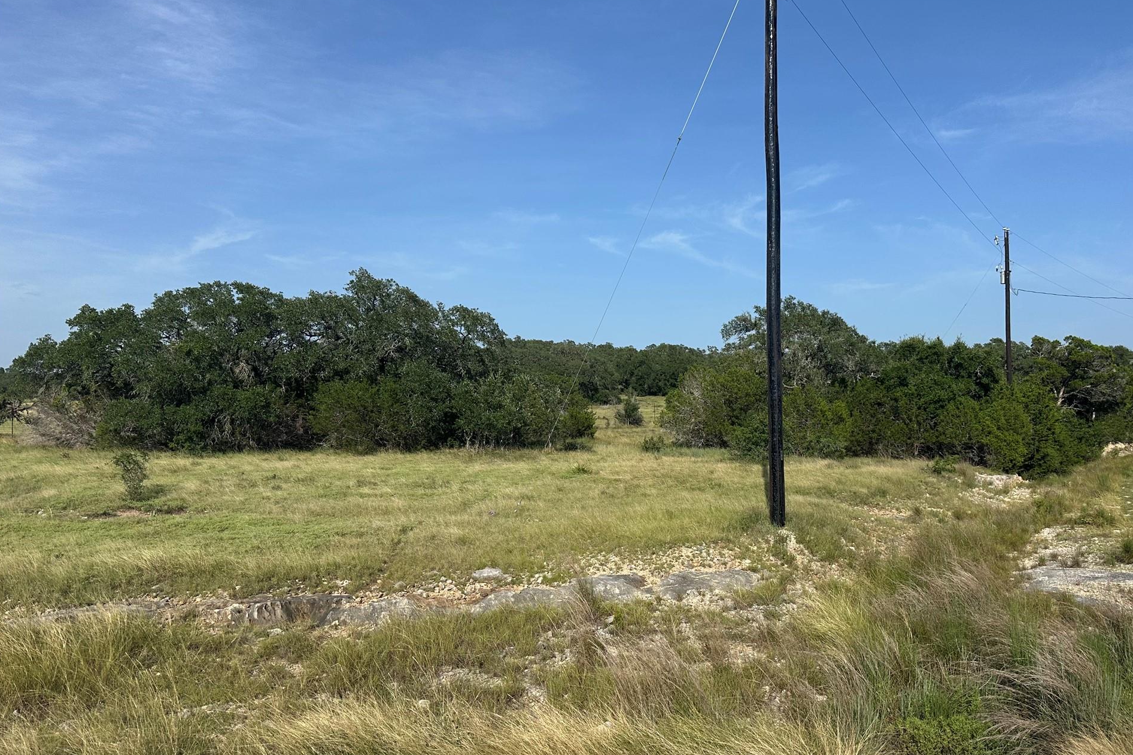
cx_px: 607
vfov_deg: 47.7
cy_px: 441
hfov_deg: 67.3
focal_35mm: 27
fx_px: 850
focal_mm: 6.86
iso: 80
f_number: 1.78
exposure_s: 1/5848
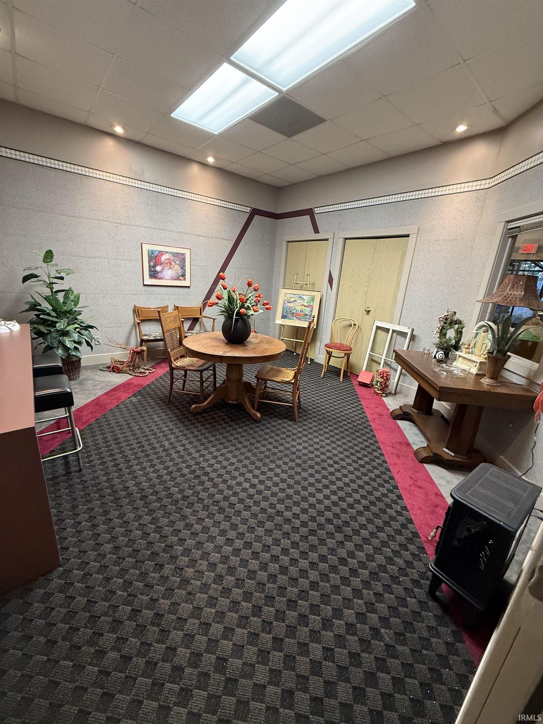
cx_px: 272
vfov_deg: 102.1
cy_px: 362
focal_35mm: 14
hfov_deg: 85.7
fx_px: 293
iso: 400
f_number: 2.2
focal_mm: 2.22
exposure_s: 1/60
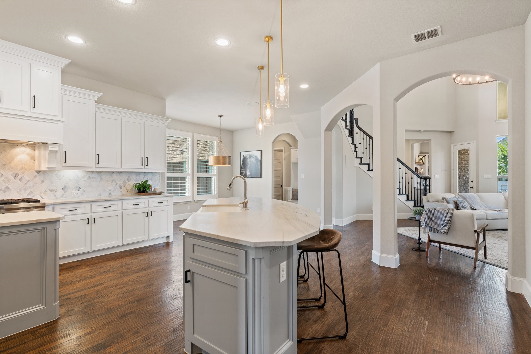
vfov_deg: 70.4
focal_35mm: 17
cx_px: 266
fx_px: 251
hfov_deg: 93.3
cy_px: 177
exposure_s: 2.5
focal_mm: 17
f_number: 10
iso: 100
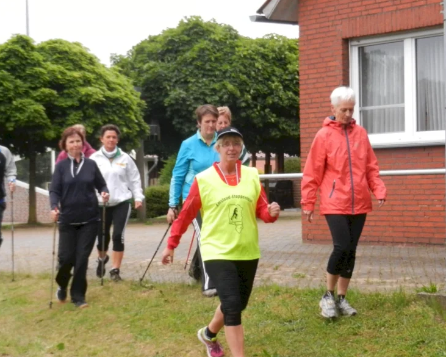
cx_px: 186
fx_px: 1228
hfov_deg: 20.6
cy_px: 217
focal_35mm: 93
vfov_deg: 16.5
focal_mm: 12.3
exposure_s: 1/320
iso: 800
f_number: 4.6
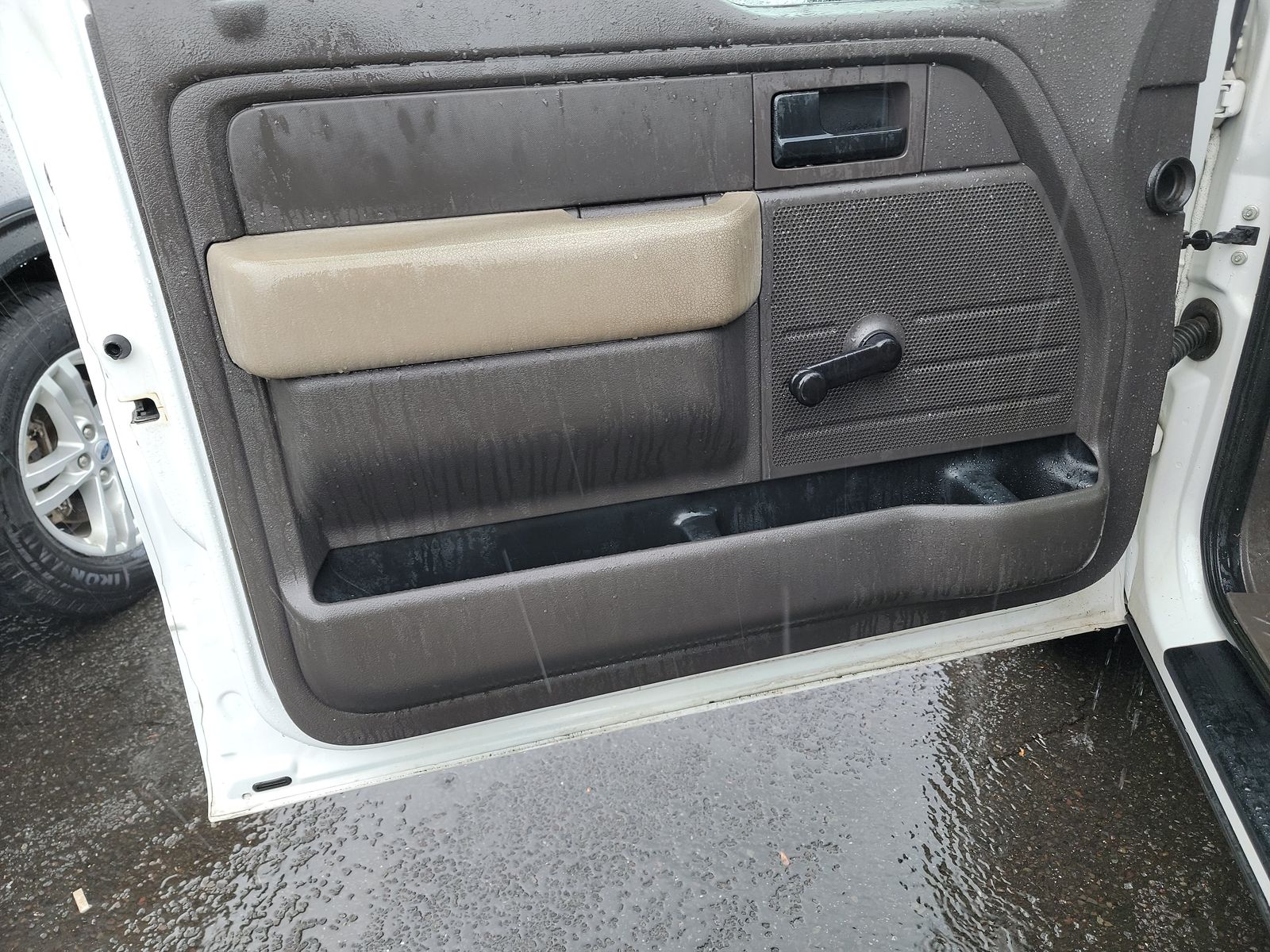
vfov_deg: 56.8
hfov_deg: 71.6
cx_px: 635
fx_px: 881
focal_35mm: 24
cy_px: 476
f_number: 1.8
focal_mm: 6.7
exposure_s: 1/59
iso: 54
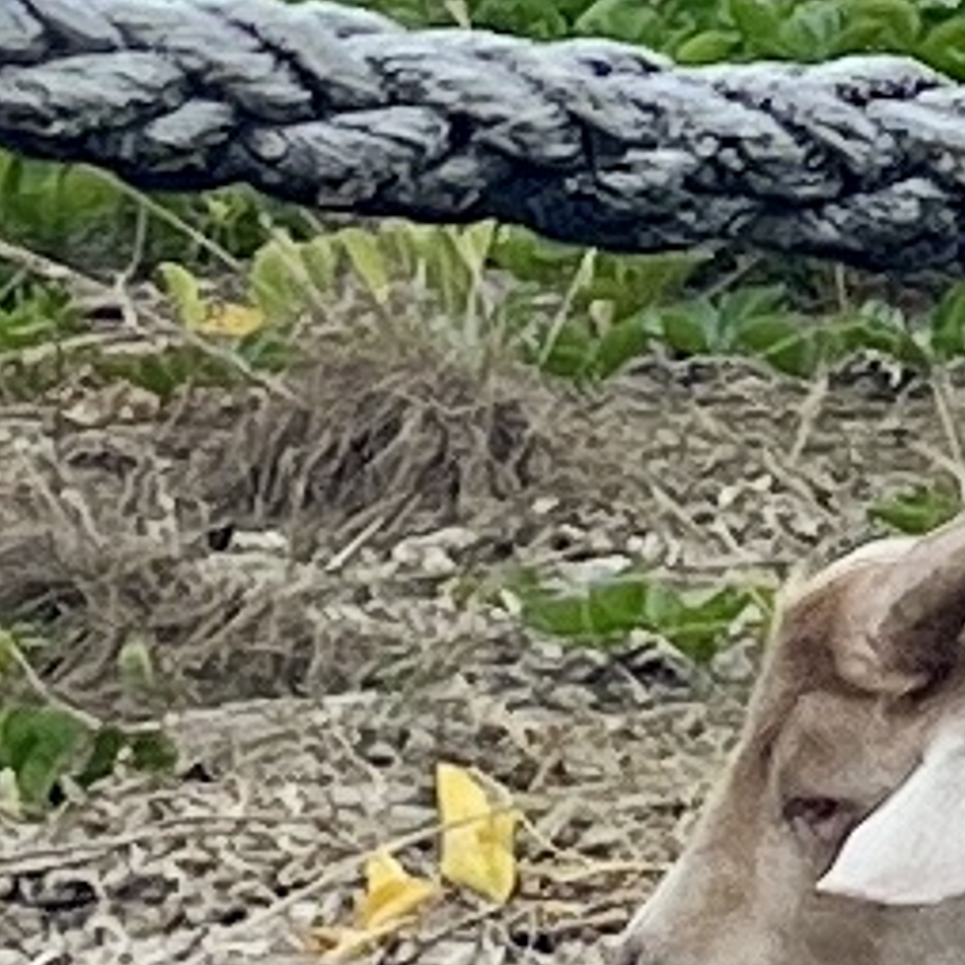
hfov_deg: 11.3
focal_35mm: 150
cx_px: 1313
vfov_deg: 11.2
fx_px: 4731
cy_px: -458
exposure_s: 1/4854
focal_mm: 5.1
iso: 50
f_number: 1.6
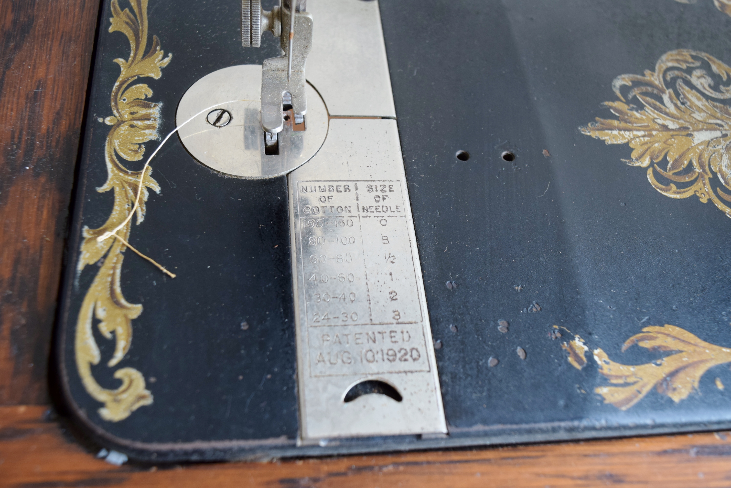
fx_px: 762
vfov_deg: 35.6
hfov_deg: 51.2
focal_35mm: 38
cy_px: 244
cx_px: 366
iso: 560
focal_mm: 25
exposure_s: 1/125
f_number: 5.6
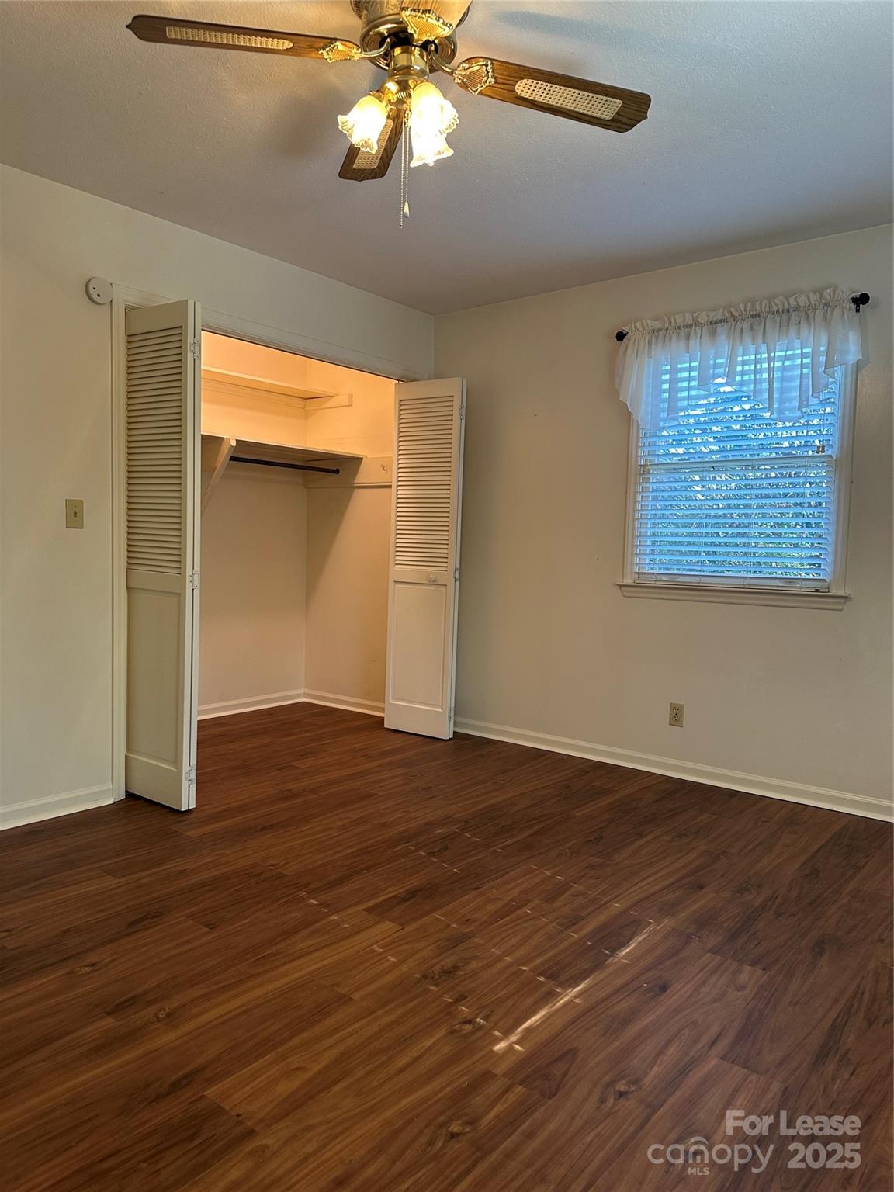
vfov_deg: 71.6
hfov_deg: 56.8
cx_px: 447
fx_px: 826
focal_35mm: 24
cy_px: 596
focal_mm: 6.86
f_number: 1.78
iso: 125
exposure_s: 1/60
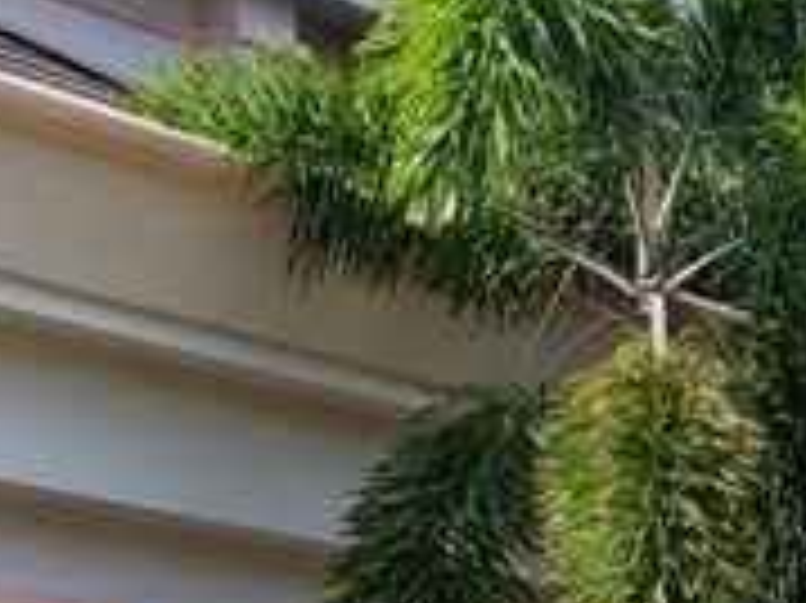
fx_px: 4002
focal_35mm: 172
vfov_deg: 8.3
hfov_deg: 10.9
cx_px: 1333
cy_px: 1102
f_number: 1.8
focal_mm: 6.7
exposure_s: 1/1052
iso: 50
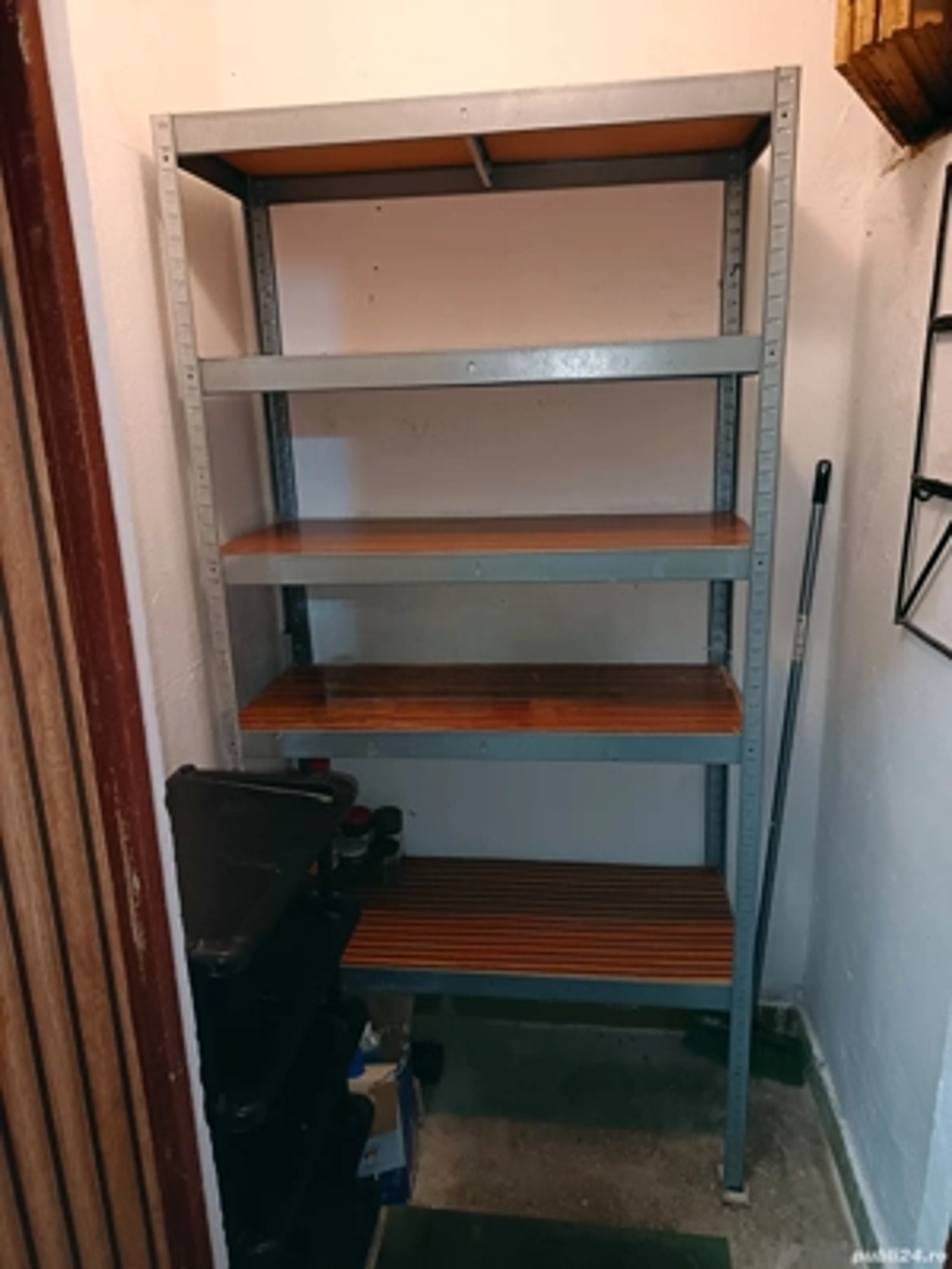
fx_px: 880
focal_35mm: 24
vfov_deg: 71.6
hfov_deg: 56.8
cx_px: 476
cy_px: 634
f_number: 1.75
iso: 2248
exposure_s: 1/25
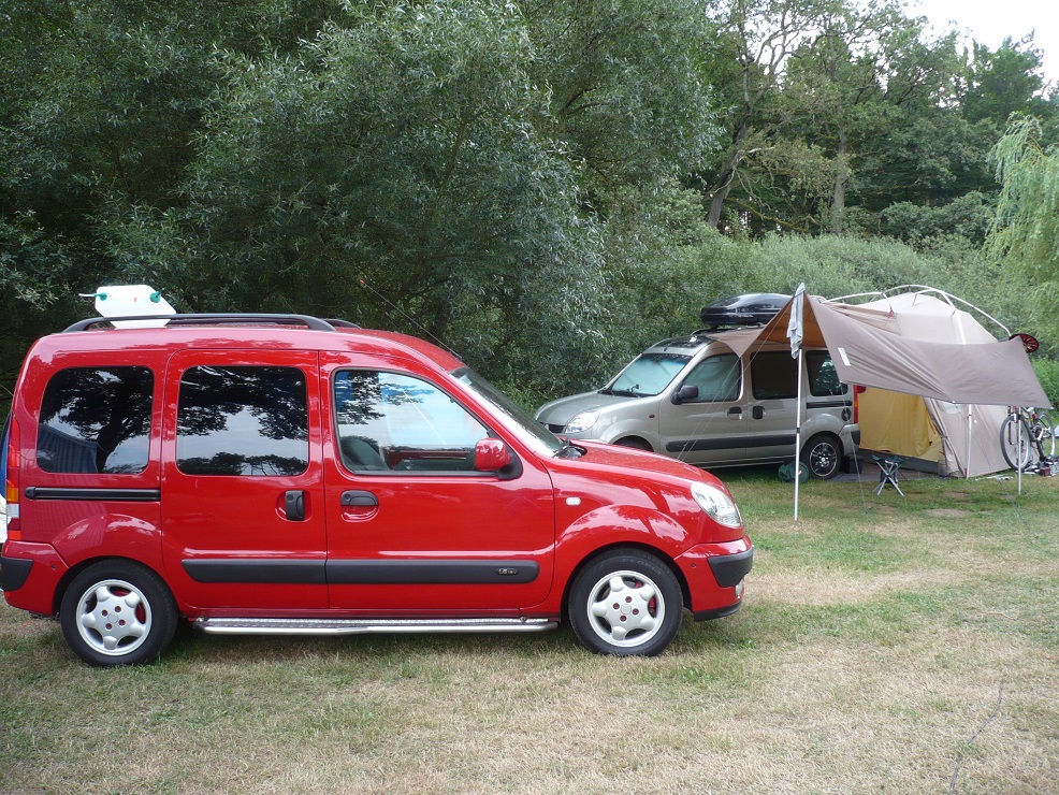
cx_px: 530
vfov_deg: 40.7
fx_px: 1071
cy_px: 398
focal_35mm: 35
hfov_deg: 52.6
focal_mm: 5.8
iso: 100
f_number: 2.8
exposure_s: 1/100
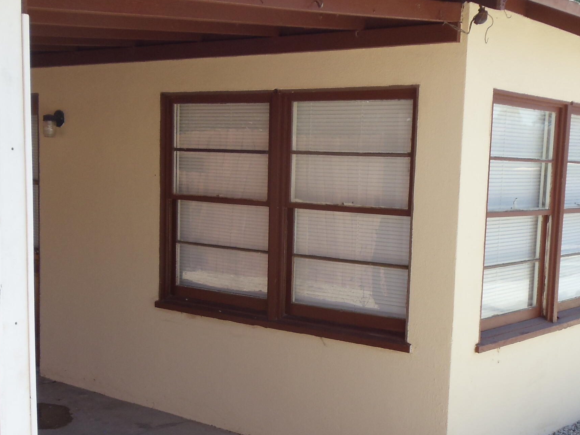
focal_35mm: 77
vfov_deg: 19.0
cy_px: 324
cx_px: 288
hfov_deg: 25.3
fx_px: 1290
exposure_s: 1/400
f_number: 3.5
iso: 100
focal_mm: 6
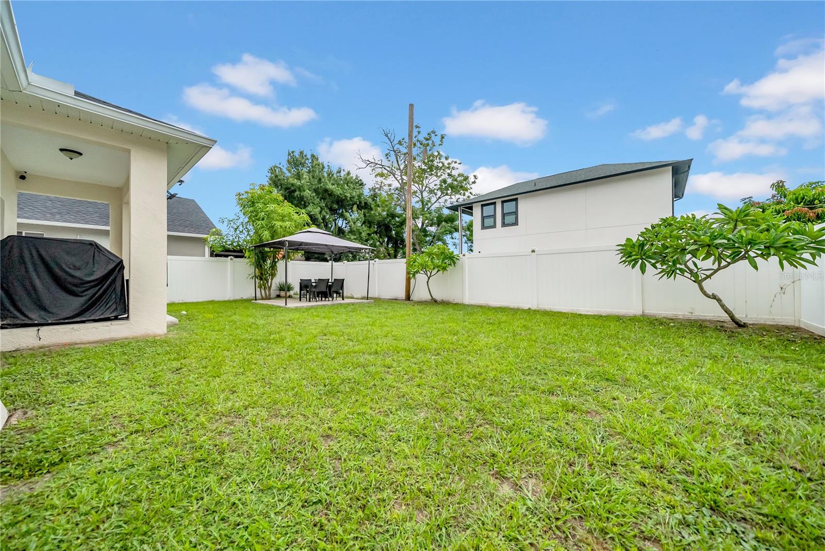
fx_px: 275
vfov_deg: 90.1
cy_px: 276
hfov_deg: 112.6
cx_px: 412
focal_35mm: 12
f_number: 4
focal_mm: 12
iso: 800
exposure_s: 1/6400
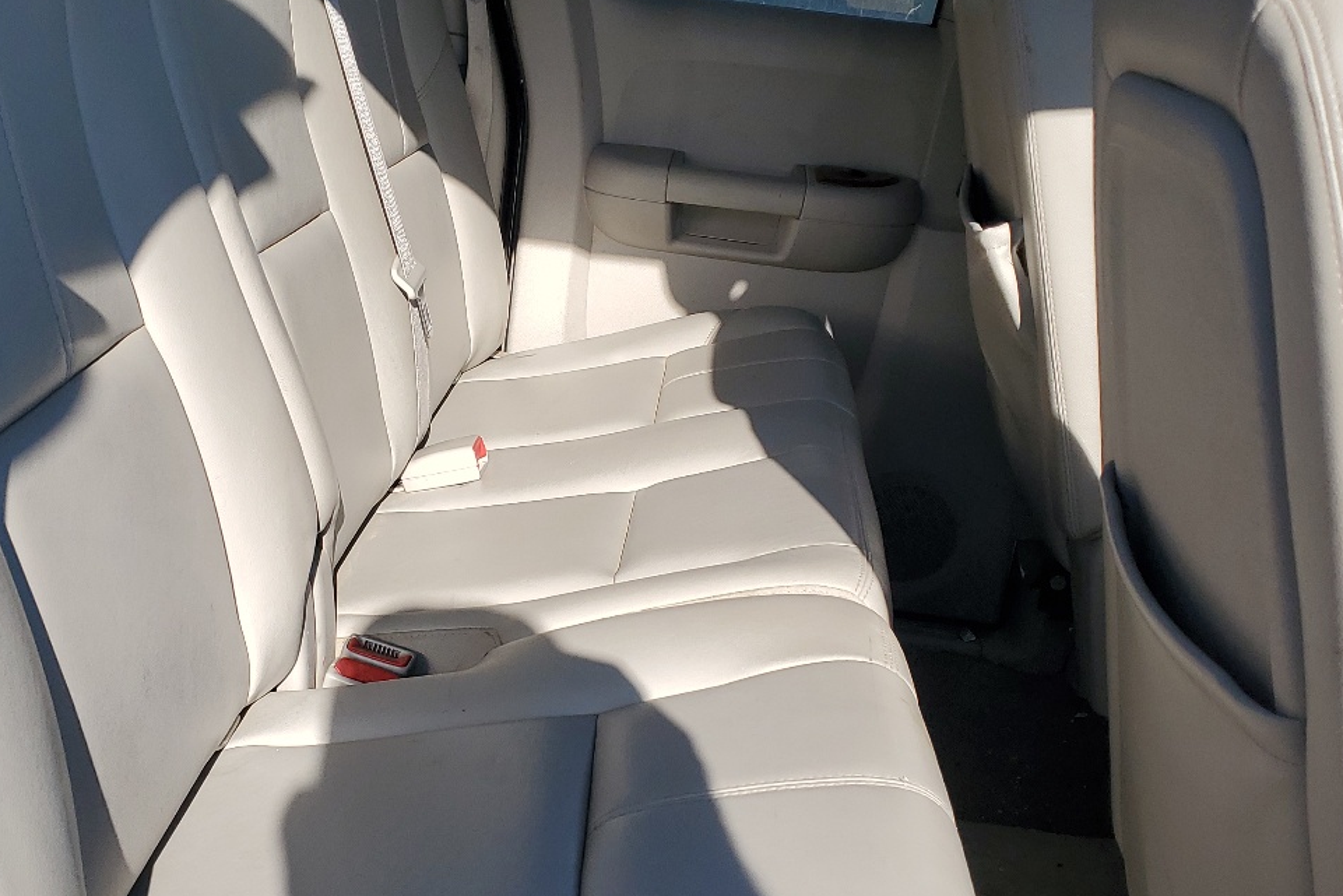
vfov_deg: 29.9
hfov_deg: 43.1
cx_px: 472
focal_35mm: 45
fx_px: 1679
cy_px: 424
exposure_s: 1/2000
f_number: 1.5
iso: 50
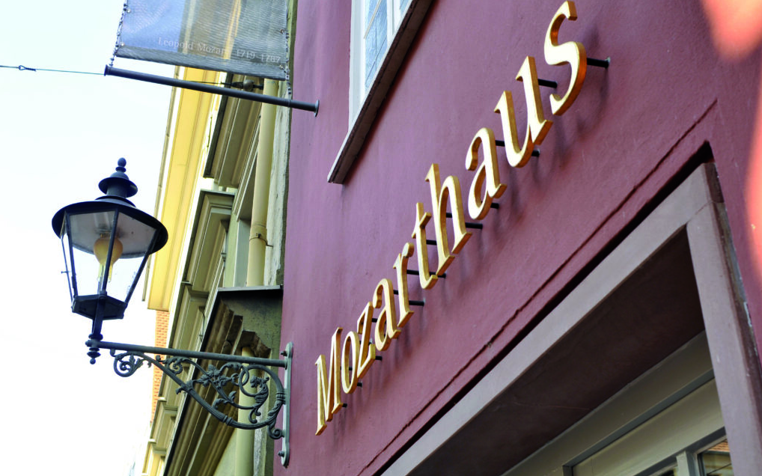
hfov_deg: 46.2
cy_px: 224
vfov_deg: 29.8
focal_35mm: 43
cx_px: 381
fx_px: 893
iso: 200
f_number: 5.6
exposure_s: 1/100
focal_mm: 28
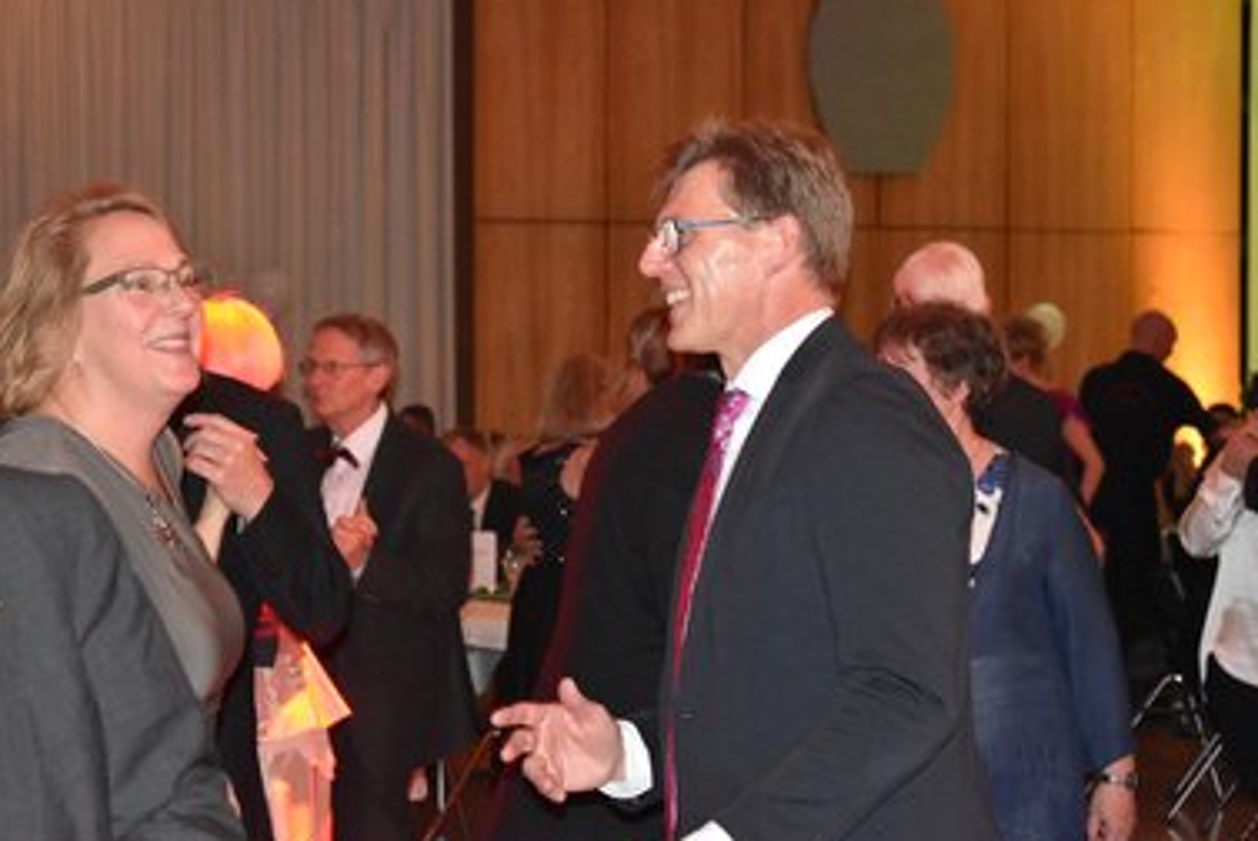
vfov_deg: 15.6
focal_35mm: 88
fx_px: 3061
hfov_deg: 23.2
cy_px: 426
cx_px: 647
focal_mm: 55
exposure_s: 1/60
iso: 6400
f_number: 5.6
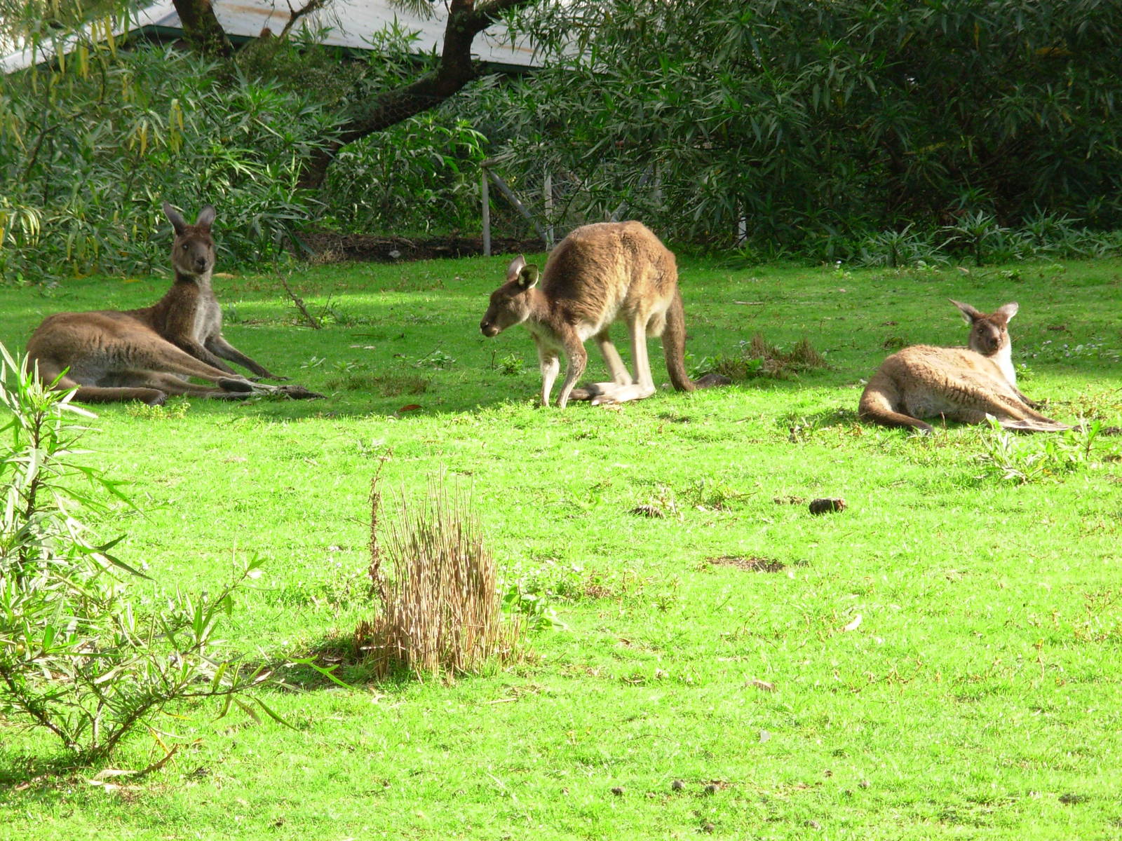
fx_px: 6158
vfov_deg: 7.8
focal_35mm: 190
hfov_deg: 10.4
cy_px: 420
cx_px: 561
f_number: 5
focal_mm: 31.4
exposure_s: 1/140
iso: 71
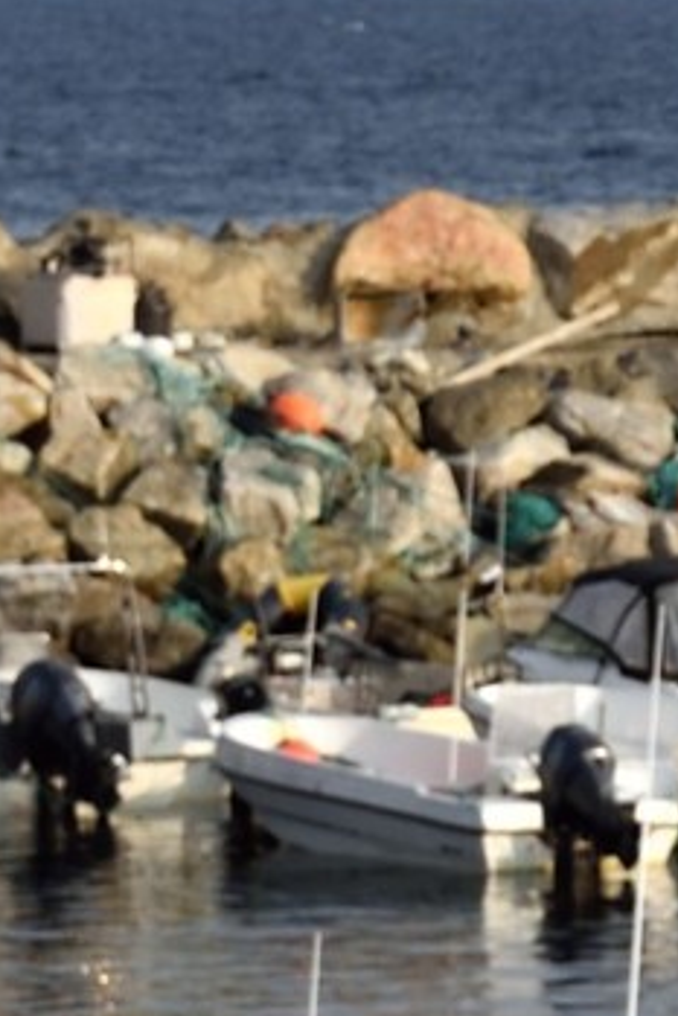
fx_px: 12022
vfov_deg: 4.8
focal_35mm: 426
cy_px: 163
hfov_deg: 3.2
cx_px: 2133
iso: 200
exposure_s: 1/250
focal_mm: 62
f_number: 11
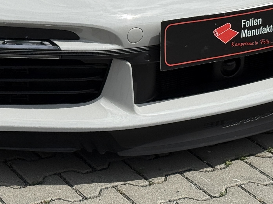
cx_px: 56
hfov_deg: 14.1
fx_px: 1096
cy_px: -55
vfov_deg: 10.5
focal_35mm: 139
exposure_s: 1/11364
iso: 80
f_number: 1.78
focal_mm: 6.76
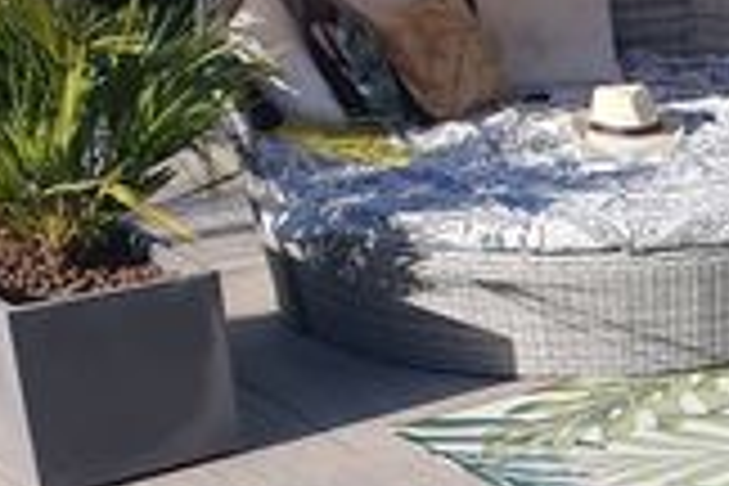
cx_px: 1184
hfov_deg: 17.7
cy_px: 418
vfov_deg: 13.6
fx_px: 2025
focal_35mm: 100
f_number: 2.4
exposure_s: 1/1548
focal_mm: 4.32
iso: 50
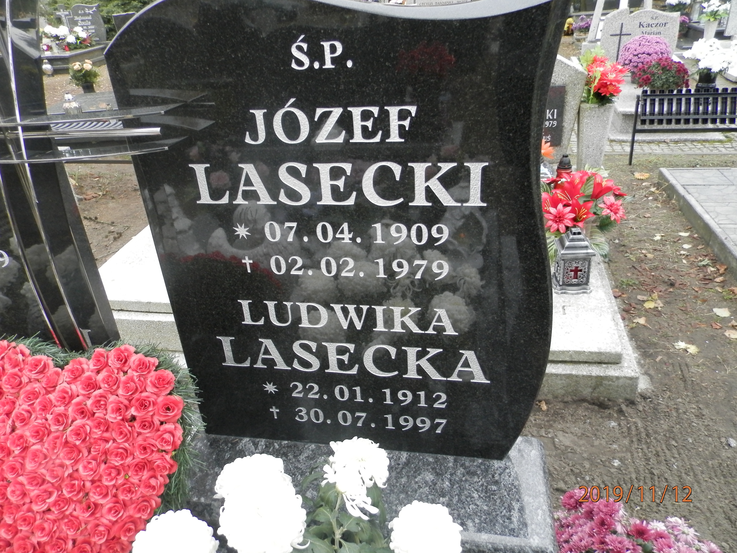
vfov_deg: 54.9
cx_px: 368
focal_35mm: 25
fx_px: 532
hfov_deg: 69.4
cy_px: 276
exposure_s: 1/20
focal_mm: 4.5
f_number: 3.1
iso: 200
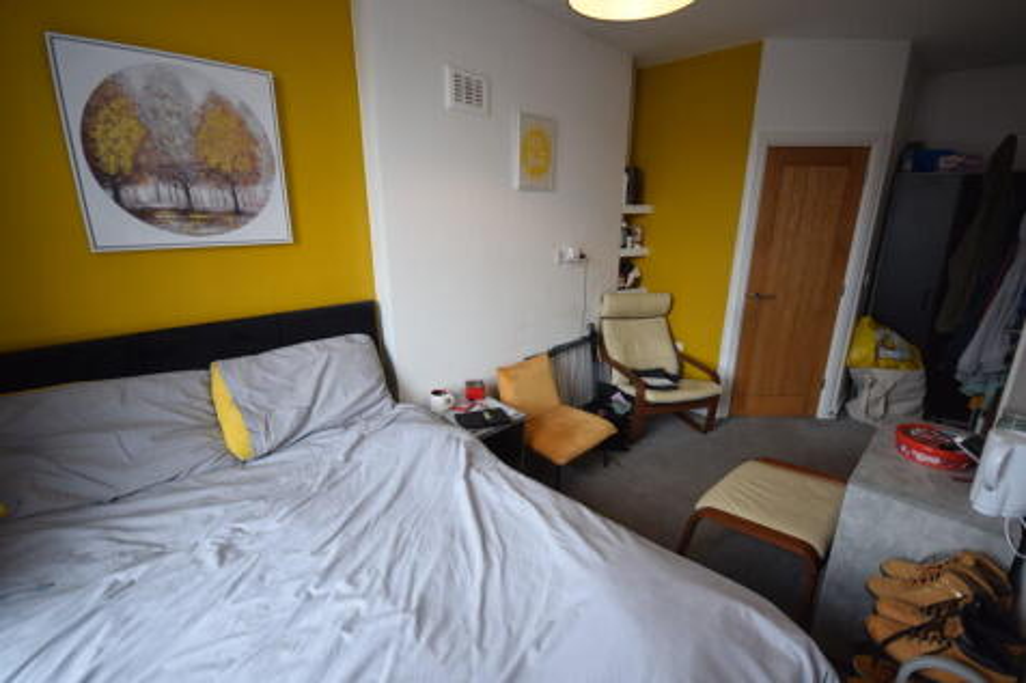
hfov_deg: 100.4
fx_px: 427
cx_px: 513
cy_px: 342
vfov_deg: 77.3
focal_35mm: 15
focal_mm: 10
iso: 450
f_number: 4
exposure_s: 1/60
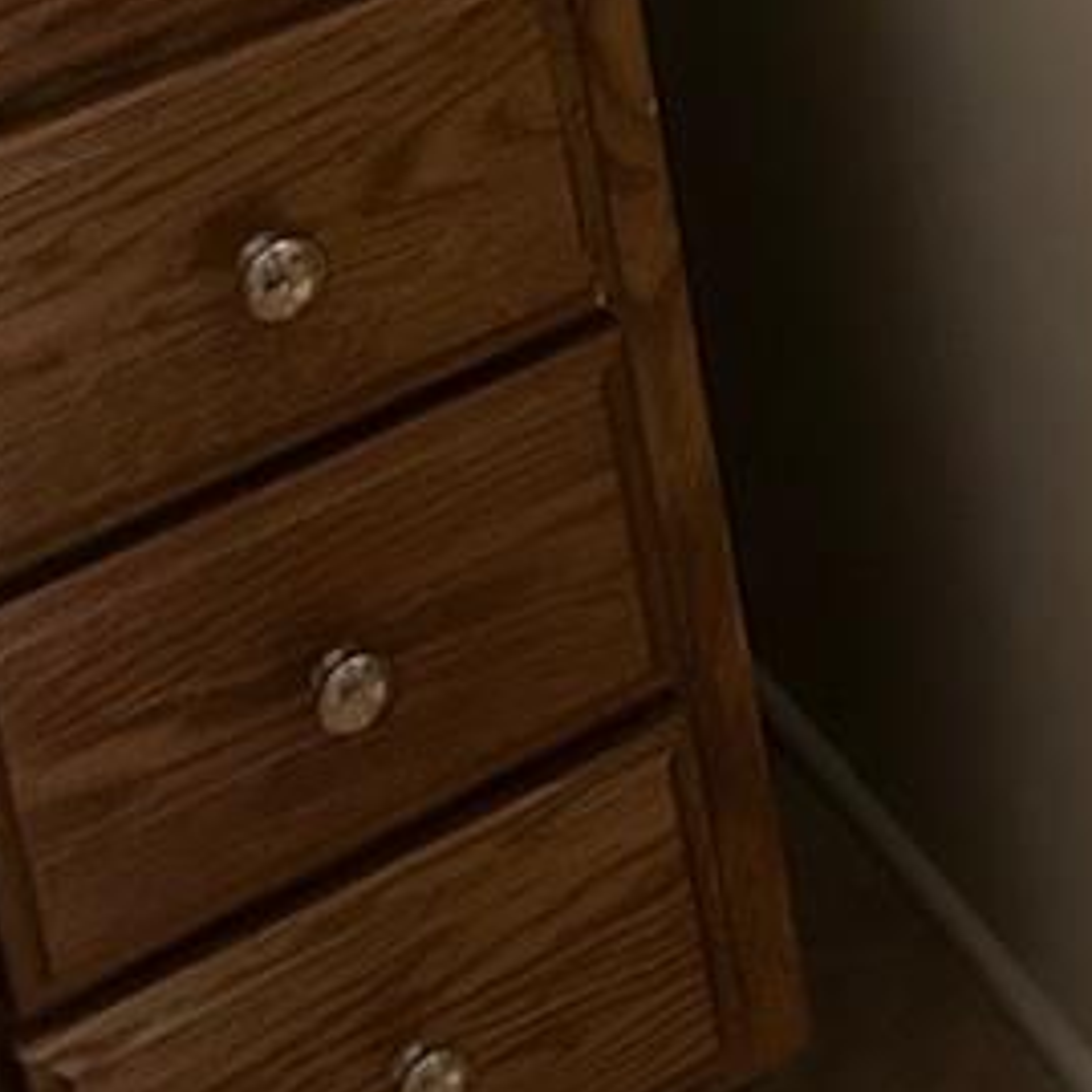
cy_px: -1275
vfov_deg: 11.8
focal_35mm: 128
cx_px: 1865
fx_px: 4568
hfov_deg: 12.6
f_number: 1.5
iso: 400
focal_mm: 5.7
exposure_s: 1/60
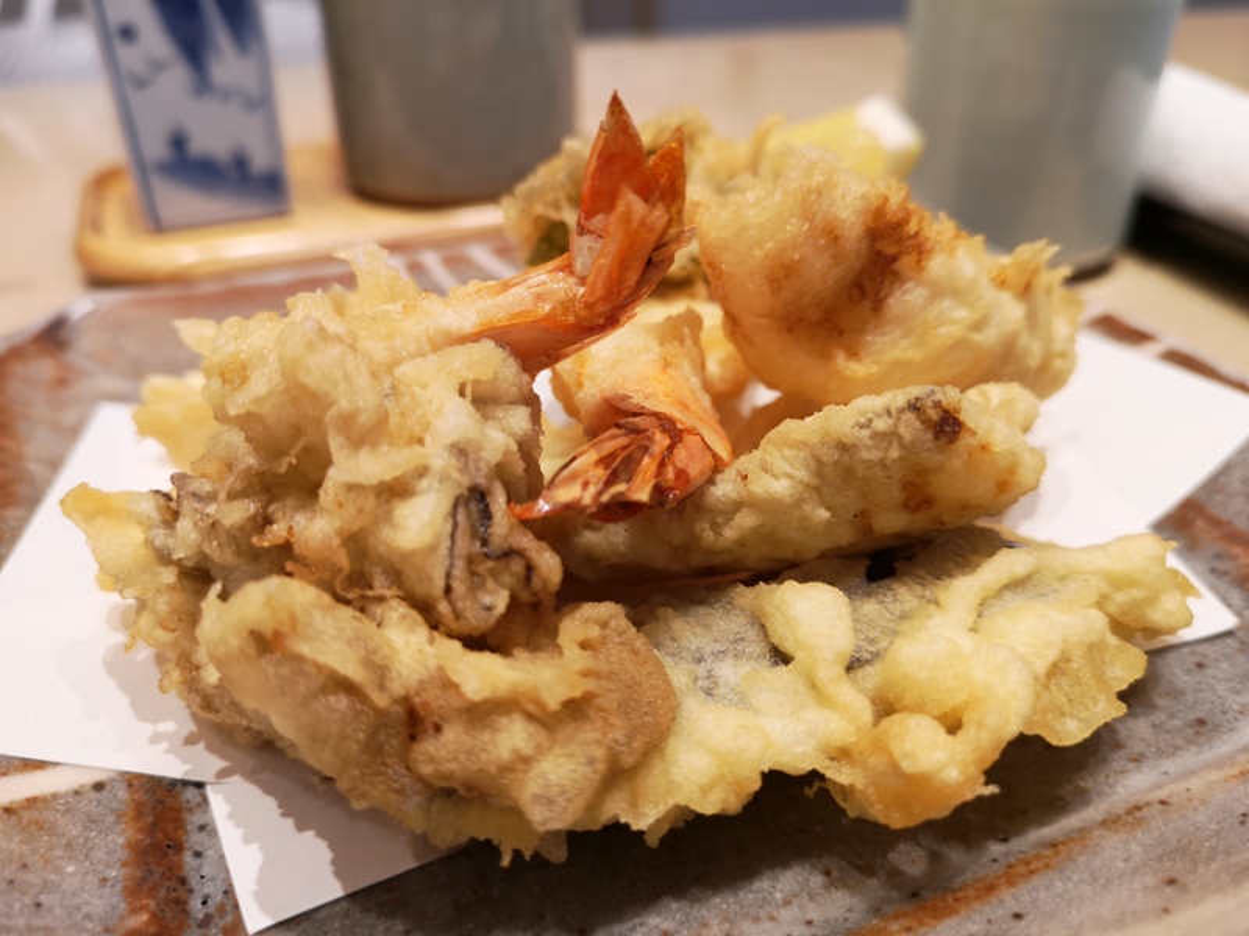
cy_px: 468
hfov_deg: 65.3
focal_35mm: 27
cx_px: 624
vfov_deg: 51.4
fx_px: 974
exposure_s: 1/50
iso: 100
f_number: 1.8
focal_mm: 3.95
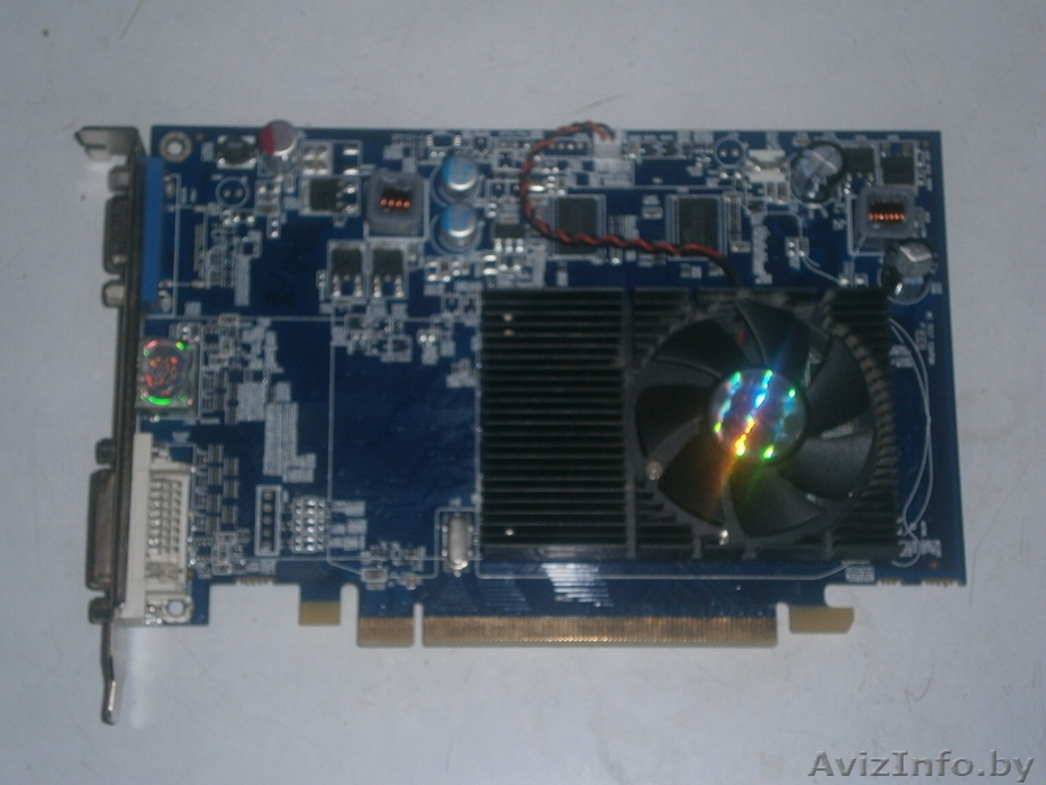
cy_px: 392
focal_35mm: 73
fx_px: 2206
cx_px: 523
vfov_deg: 20.2
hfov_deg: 26.7
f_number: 4.4
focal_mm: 13
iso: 125
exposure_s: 1/50
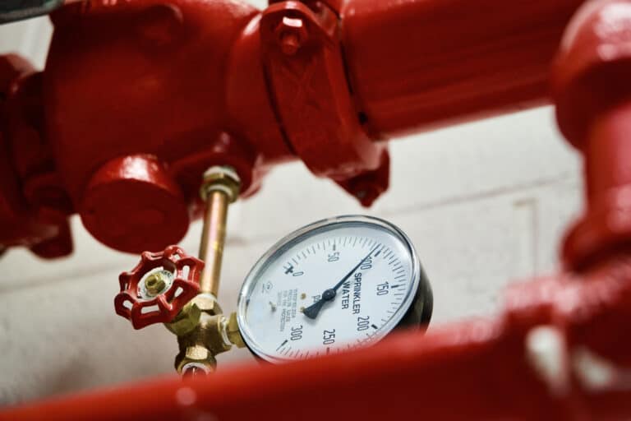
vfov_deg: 13.0
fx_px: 1840
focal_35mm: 105
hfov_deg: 19.5
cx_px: 316
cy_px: 210
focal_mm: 105
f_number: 4
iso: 1250
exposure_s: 1/125
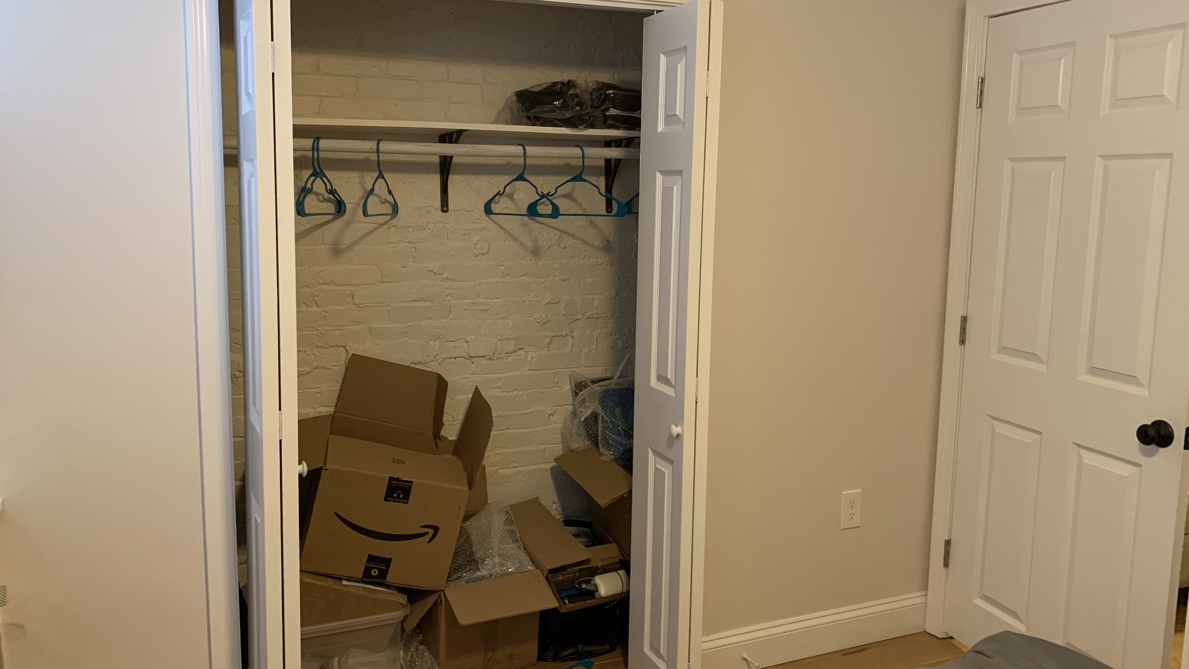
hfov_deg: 66.1
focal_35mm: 29
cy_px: 309
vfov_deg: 40.2
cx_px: 590
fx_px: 914
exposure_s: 1/60
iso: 320
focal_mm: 4.25
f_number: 1.8
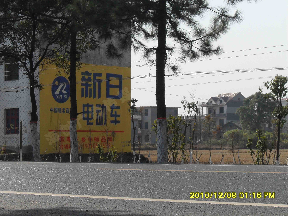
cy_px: 108
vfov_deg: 14.4
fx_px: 857
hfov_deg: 19.1
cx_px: 144
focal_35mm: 103
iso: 80
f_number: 13.9
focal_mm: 17.1
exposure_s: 1/90
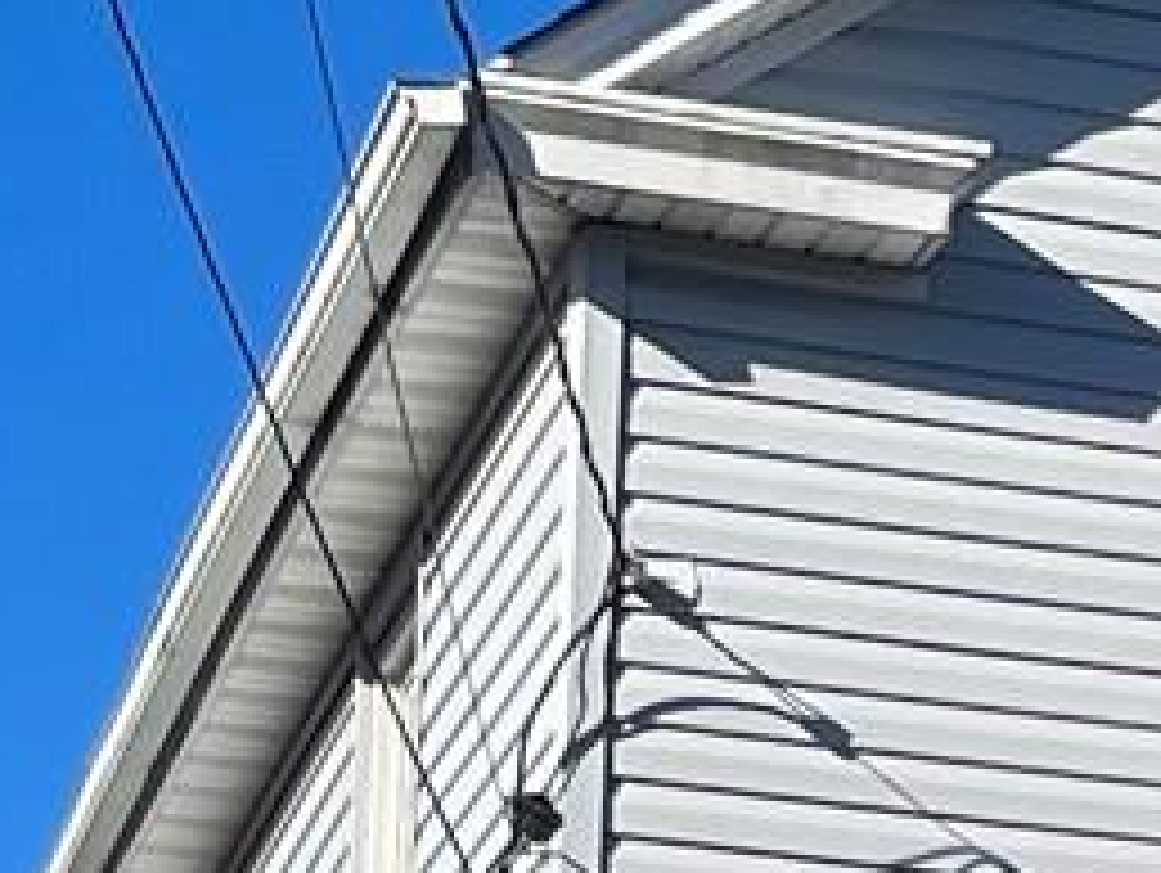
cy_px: 1616
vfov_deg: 7.0
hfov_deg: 9.4
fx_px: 6916
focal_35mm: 206
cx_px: 1598
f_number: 1.6
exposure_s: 1/4016
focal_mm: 5.1
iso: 50
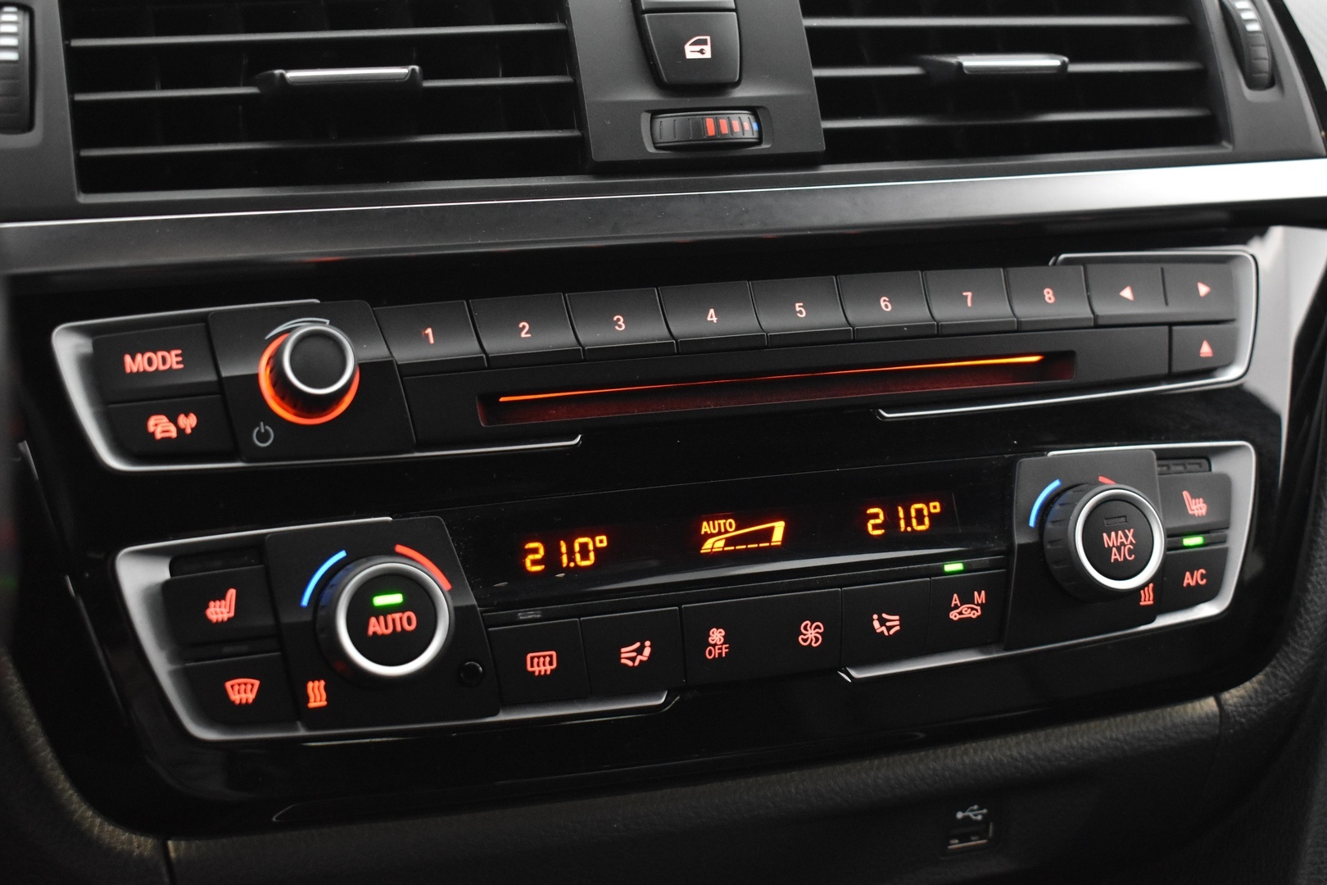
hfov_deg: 36.9
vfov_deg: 25.1
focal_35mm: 54
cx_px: 664
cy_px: 442
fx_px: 1990
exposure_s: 1/13
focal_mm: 36
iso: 3200
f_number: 4.8
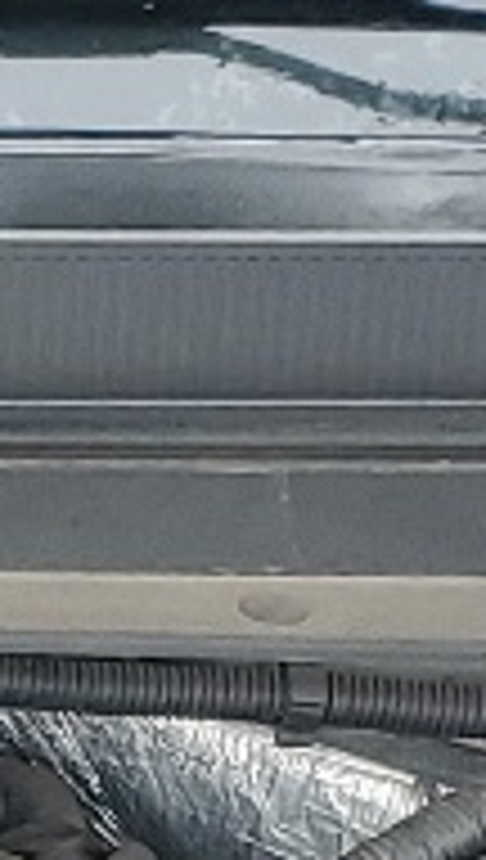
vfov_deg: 8.8
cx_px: -513
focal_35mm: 237
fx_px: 5408
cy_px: 1333
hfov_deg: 5.0
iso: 66
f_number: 1.5
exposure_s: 1/120
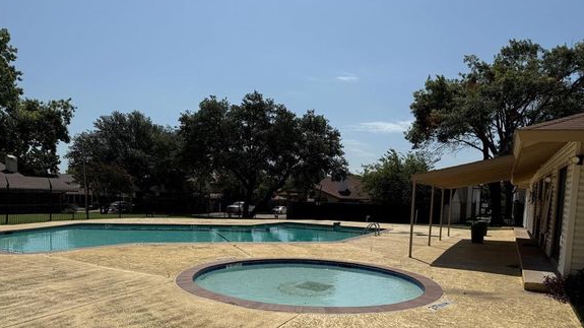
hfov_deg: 69.9
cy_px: 221
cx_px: 288
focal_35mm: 27
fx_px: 418
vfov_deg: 42.2
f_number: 1.78
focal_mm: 6.76
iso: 80
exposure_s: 1/11905
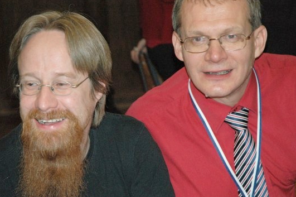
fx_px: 978
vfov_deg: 11.5
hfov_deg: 17.2
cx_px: 147
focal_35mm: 119
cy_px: 102
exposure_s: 1/60
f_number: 5
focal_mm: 70
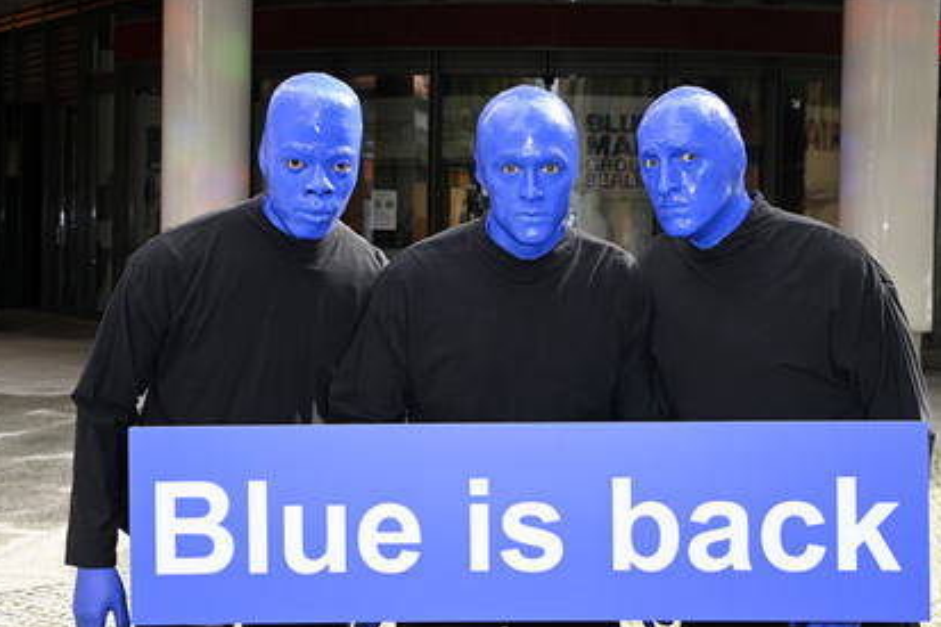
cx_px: 500
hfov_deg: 41.1
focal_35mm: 48
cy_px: 337
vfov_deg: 28.0
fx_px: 1254
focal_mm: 44
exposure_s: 1/200
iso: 320
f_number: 6.3
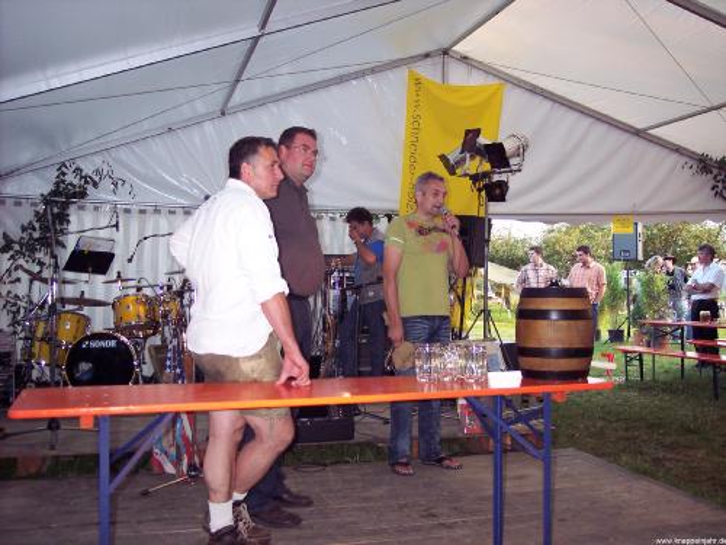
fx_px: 818
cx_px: 363
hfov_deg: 47.9
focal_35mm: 39
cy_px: 272
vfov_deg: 36.8
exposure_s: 1/60
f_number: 2.8
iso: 140
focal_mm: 8
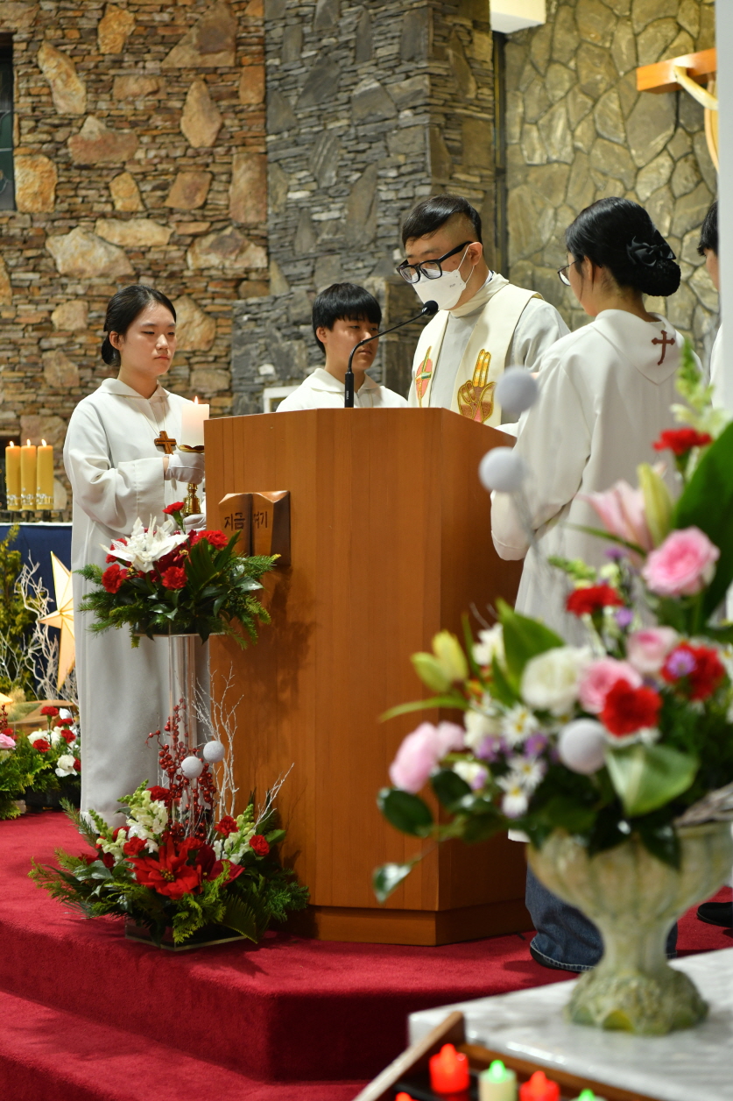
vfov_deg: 33.4
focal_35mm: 60
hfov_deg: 22.6
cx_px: 366
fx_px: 1833
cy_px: 550
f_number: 3.5
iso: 800
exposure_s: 1/200
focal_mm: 60
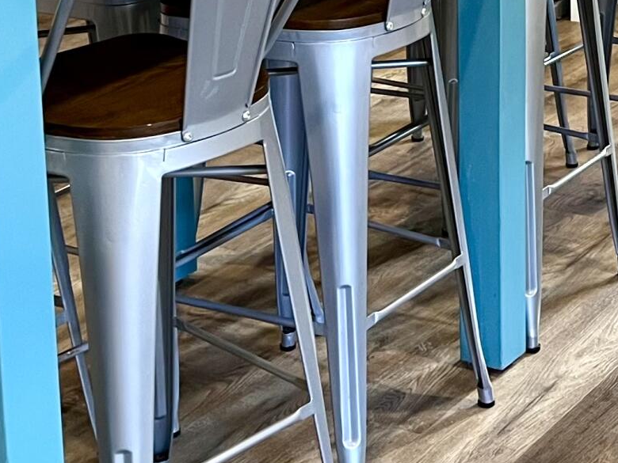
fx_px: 1785
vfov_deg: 14.5
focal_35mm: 100
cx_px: 508
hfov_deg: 19.4
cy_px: -44
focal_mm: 5.7
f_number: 1.5
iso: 80
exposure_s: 1/60
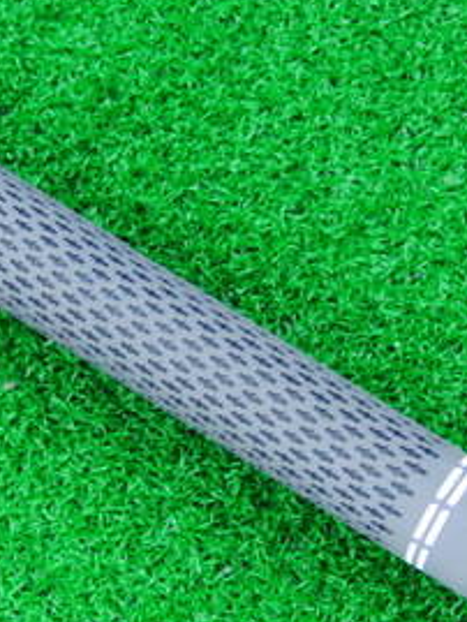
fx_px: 1582
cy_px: 301
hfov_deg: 16.8
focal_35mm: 88
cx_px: 166
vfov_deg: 22.2
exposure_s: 1/20
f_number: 3.6
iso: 400
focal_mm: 6.42
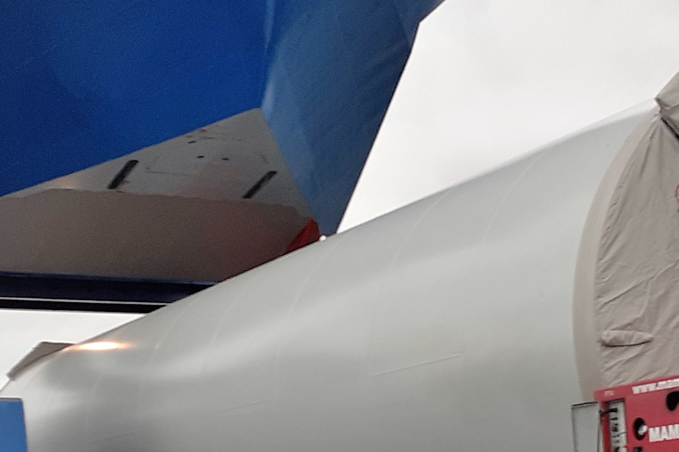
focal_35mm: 84
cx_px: 389
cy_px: 362
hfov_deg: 24.2
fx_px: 1584
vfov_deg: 16.1
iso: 50
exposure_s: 1/100
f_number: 1.9
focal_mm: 3.6
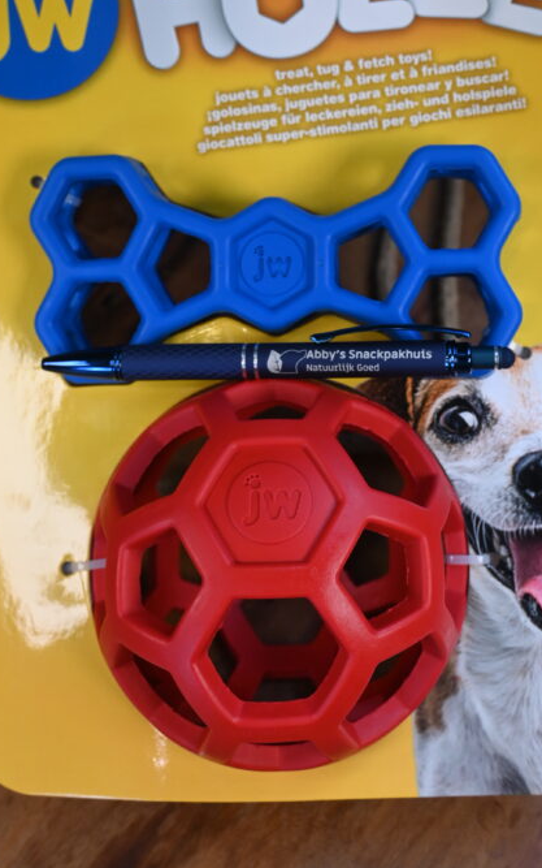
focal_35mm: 44
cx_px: 331
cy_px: 321
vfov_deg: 44.6
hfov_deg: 28.9
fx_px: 1048
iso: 400
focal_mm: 21.5
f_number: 4
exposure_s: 1/200
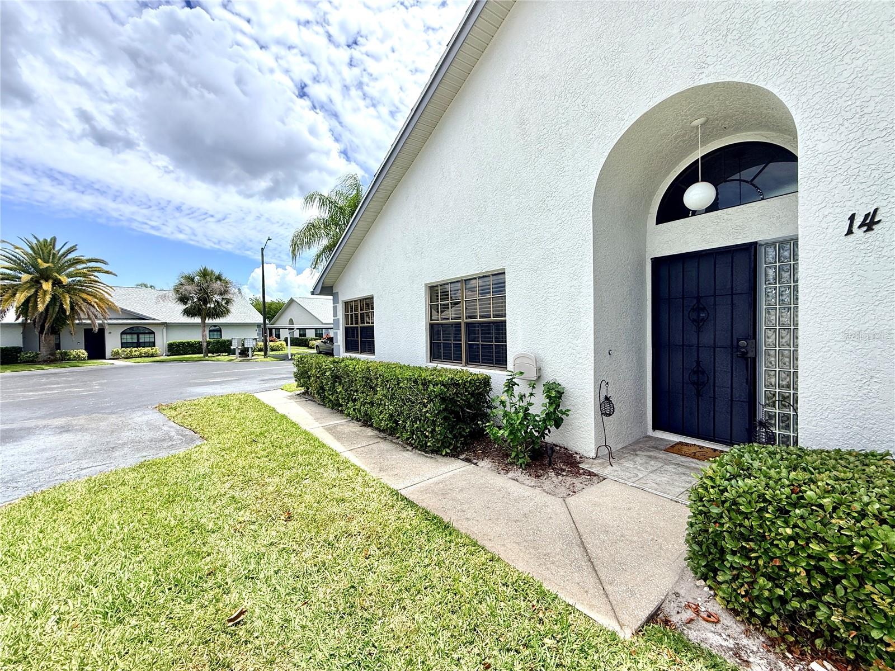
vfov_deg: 85.7
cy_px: 336
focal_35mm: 14
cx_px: 448
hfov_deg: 102.1
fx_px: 362
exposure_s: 1/1961
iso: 50
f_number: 2.2
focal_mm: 2.22
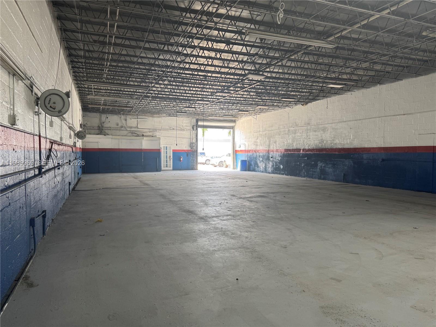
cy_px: 164
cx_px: 218
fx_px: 302
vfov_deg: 56.8
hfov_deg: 71.6
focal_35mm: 24
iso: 125
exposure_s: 1/60
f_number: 1.78
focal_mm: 6.76
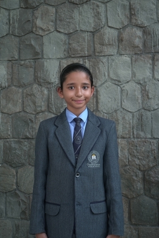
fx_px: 318
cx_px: 80
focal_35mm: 48
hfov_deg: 28.1
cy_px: 119
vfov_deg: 41.1
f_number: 7.1
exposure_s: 1/125
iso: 250
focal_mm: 48
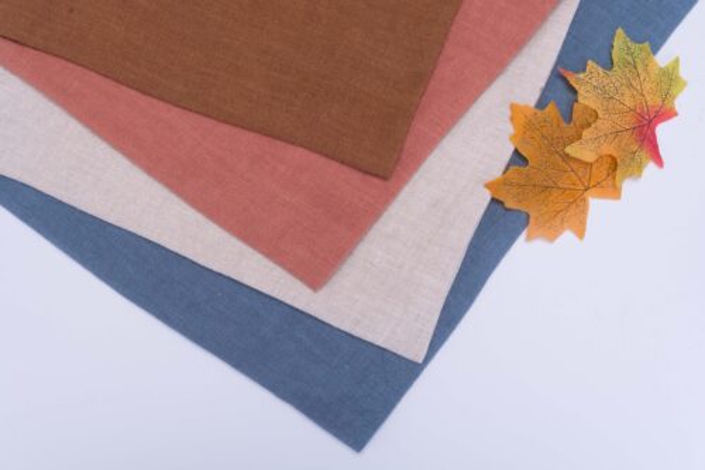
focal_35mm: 38
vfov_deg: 35.5
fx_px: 734
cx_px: 352
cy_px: 235
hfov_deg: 51.3
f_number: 11
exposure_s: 1/125
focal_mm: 25
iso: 100
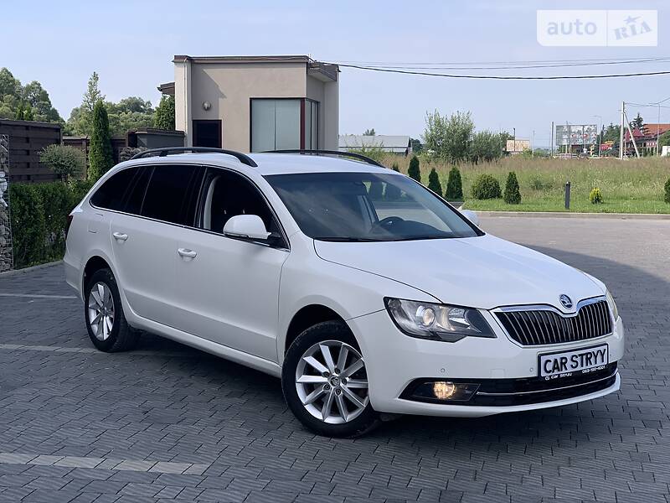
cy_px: 252
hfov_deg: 36.8
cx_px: 335
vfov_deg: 28.0
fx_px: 1006
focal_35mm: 52
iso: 16
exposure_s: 1/761
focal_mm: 6
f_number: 2.4
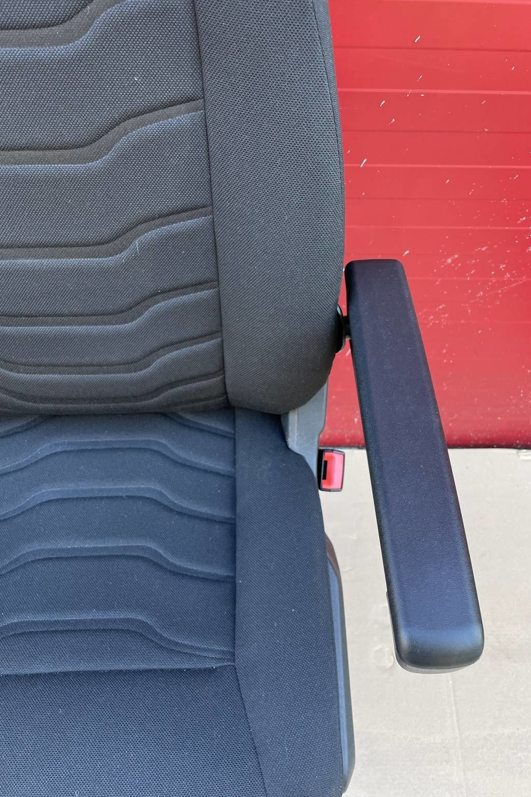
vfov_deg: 65.5
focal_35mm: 28
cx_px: 283
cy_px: 410
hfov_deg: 46.4
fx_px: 619
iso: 80
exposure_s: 1/121
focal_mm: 4.2
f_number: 1.6
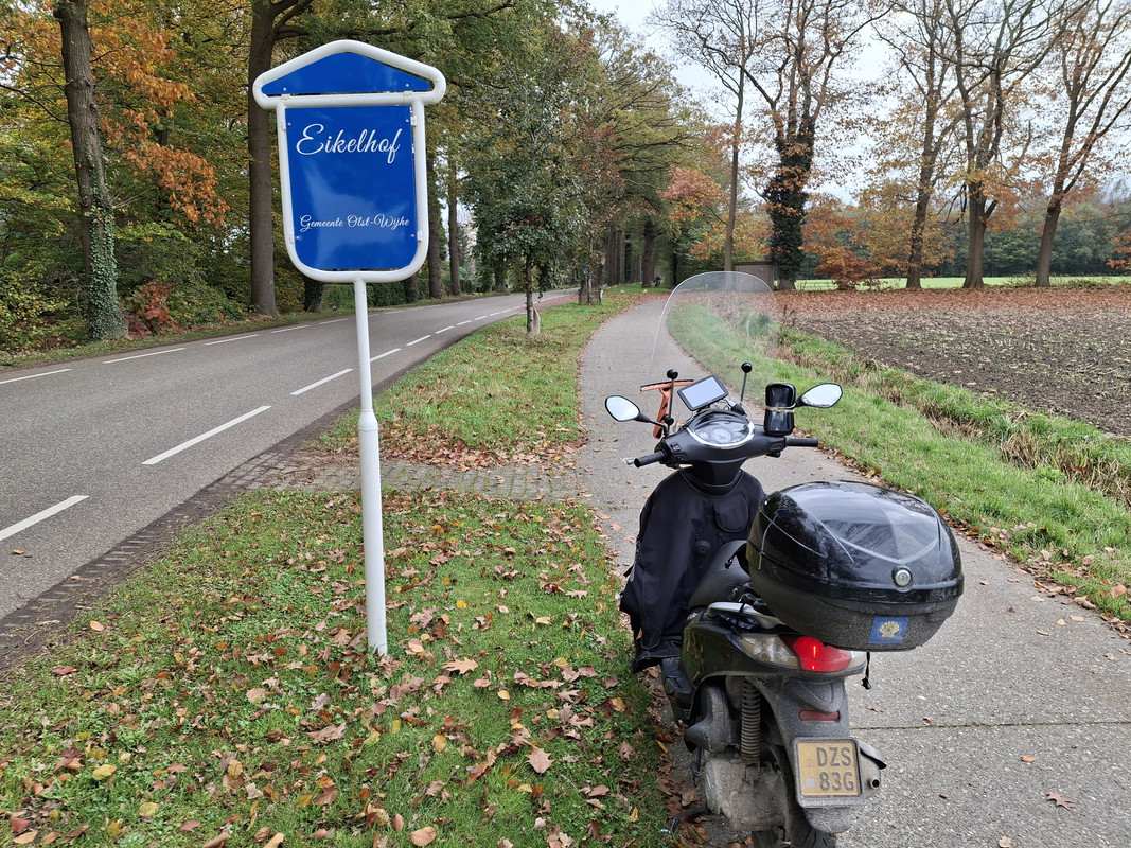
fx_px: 817
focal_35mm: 25
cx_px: 566
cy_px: 424
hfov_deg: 69.4
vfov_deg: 54.9
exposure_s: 1/401
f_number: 1.8
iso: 32
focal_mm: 4.69
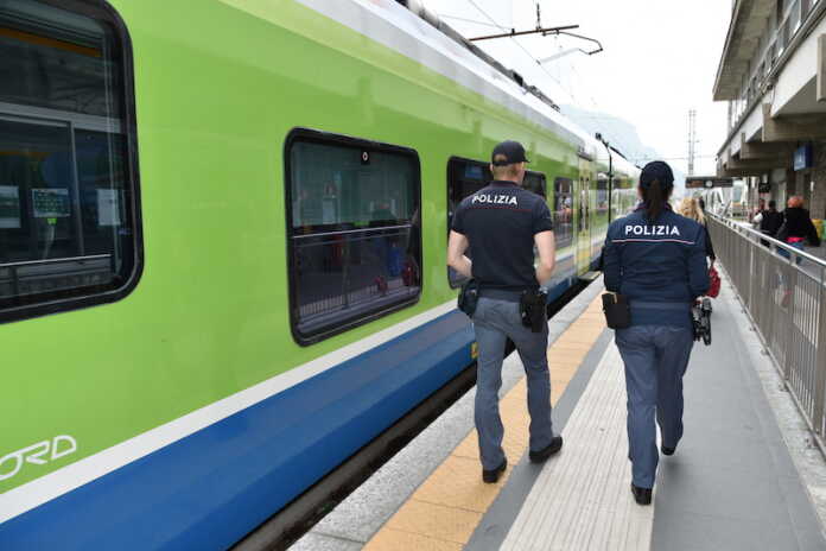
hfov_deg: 67.4
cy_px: 276
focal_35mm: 27
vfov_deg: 47.9
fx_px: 619
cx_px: 413
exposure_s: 1/250
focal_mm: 18
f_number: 5.6
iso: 100
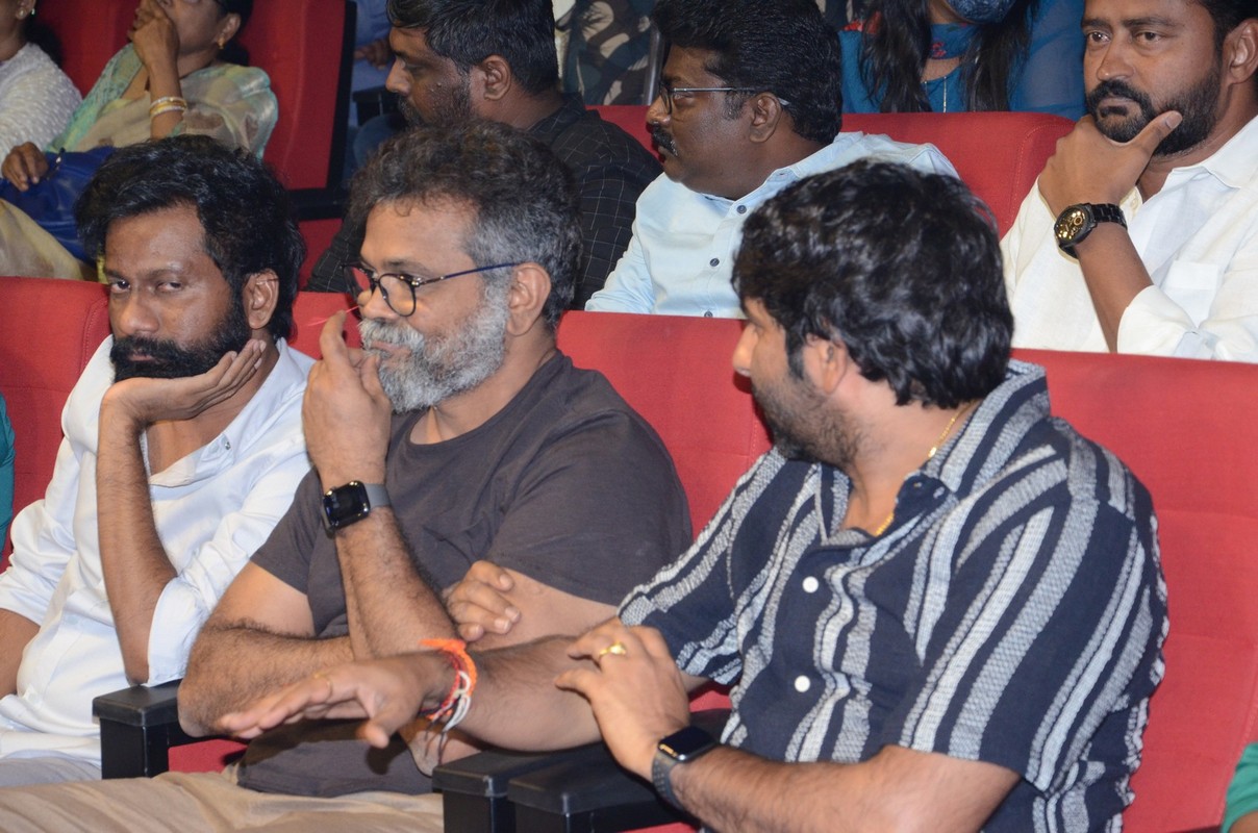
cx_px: 629
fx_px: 4708
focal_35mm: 135
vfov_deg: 10.1
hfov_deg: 15.2
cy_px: 416
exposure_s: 1/125
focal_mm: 90
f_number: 8
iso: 1600
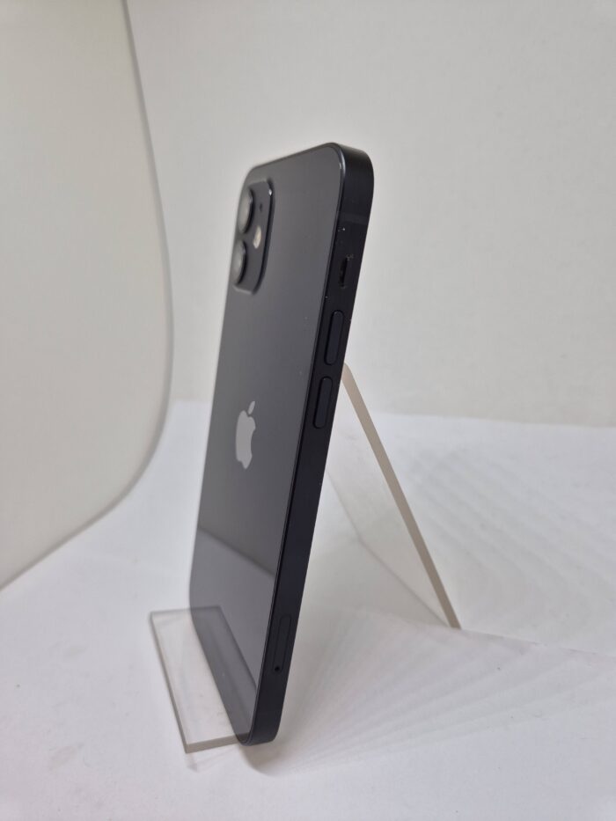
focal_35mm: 23
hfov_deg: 58.9
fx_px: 546
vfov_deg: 73.9
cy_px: 410
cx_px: 308
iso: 80
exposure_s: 1/180
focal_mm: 5.4
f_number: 1.8
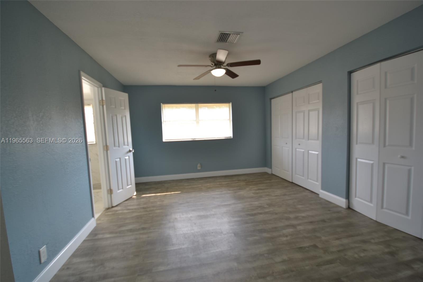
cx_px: 212
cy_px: 141
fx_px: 176
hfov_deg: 100.4
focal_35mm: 15
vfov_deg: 77.3
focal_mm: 10
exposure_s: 1/20
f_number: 4.5
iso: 100
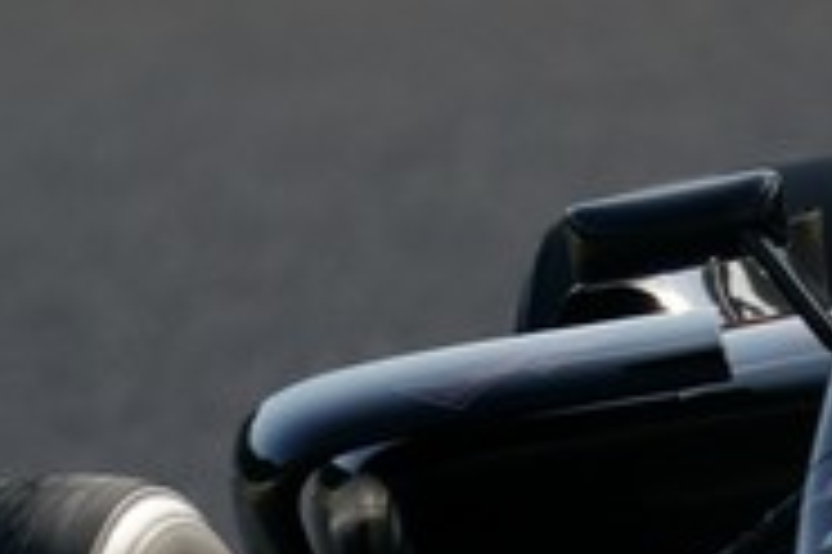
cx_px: 1183
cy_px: 99
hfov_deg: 0.9
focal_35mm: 2335
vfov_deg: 0.6
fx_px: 53915
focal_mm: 600
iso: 200
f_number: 8
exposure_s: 1/800
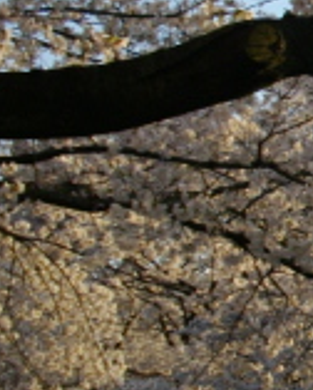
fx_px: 1699
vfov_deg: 13.1
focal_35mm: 147
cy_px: 191
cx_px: 656
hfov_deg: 9.7
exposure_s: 1/200
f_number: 5.6
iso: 100
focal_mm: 6.2
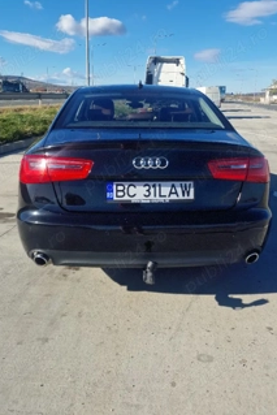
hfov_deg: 43.6
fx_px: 346
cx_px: 151
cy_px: 176
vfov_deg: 61.6
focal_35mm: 30
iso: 50
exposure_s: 1/1111
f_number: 1.8
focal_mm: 6.4
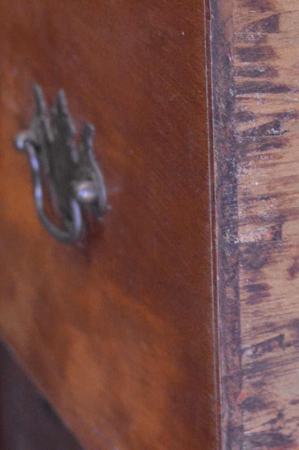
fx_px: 1398
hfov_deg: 12.1
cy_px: 229
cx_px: 269
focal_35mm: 112
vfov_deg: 18.3
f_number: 6.3
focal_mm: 38
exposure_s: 1/80
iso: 3200
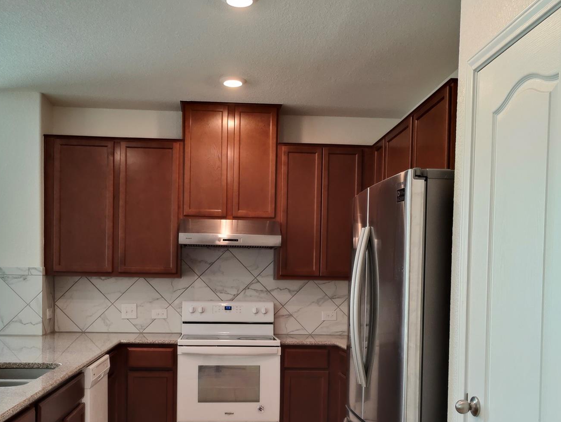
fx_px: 584
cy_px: 308
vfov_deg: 38.8
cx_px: 254
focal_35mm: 36
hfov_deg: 51.2
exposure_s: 1/120
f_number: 1.8
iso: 320
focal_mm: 6.06
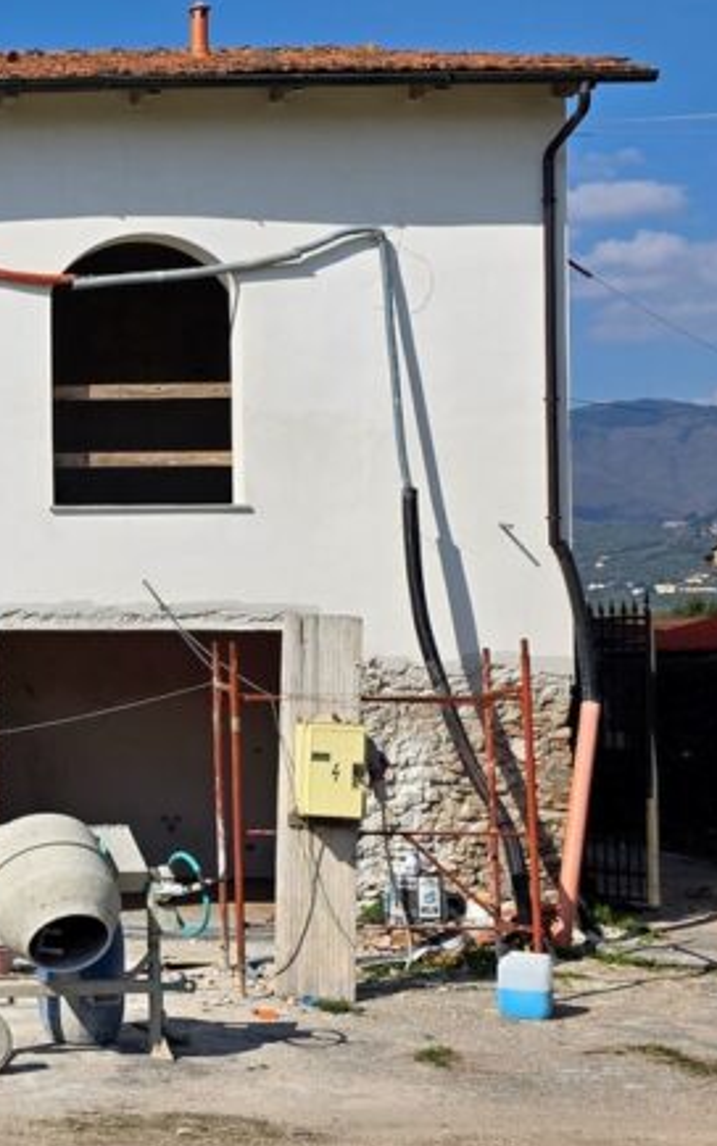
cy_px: 458
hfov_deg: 20.0
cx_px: -356
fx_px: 1750
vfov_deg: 36.1
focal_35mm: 56
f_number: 1.7
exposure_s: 1/7944
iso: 64
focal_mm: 6.3
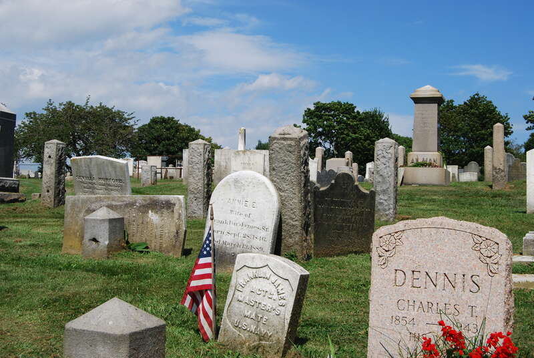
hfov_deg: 43.5
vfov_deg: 30.0
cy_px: 179
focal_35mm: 45
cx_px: 267
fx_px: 668
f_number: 10
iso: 110
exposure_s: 1/250
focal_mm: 30
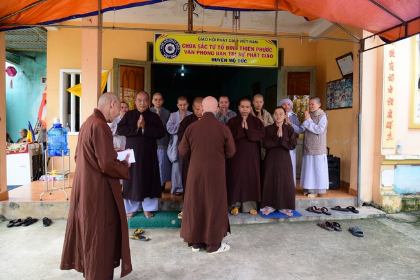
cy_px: 140
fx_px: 280
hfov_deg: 73.7
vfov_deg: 53.2
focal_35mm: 24
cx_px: 210
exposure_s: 1/125
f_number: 6.3
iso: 500
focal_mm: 24
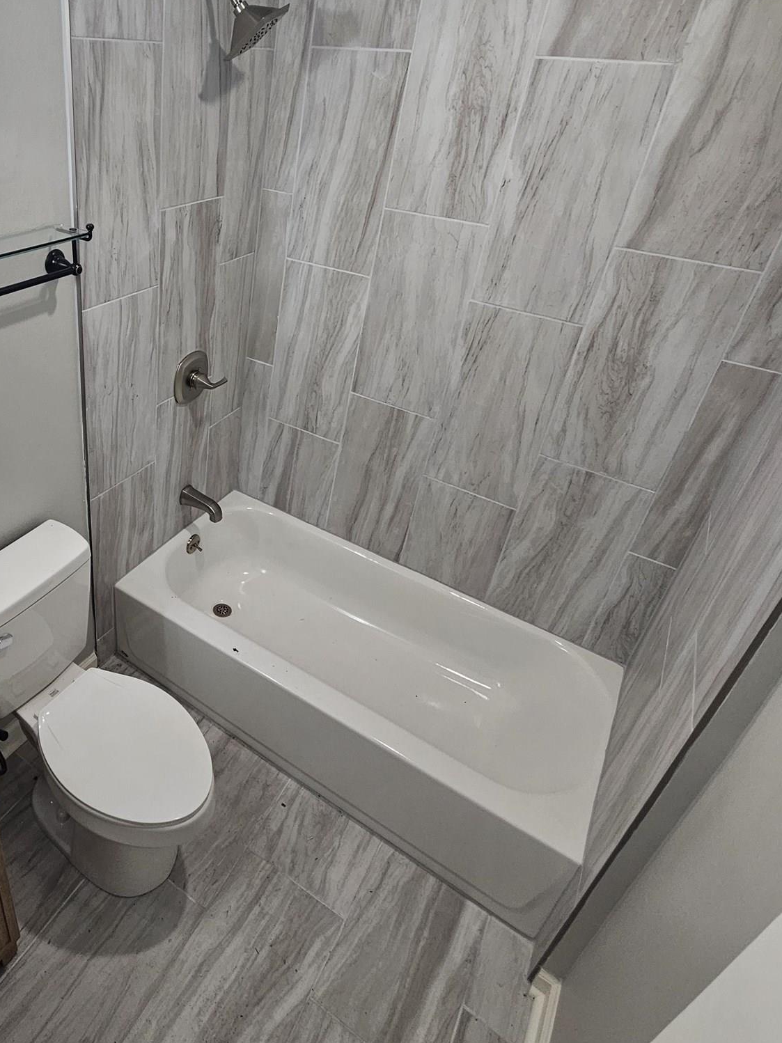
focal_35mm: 20
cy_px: 428
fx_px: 603
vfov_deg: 81.0
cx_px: 193
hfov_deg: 62.1
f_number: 2.2
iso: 100
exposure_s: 1/60
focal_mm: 2.2
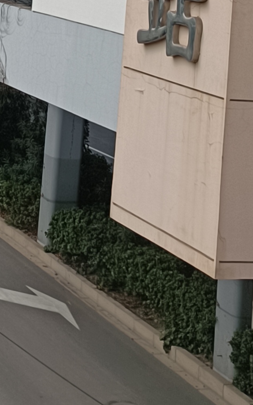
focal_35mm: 115
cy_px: -239
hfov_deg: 11.2
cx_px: -38
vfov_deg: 16.2
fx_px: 1269
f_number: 1.9
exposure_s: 1/592
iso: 100
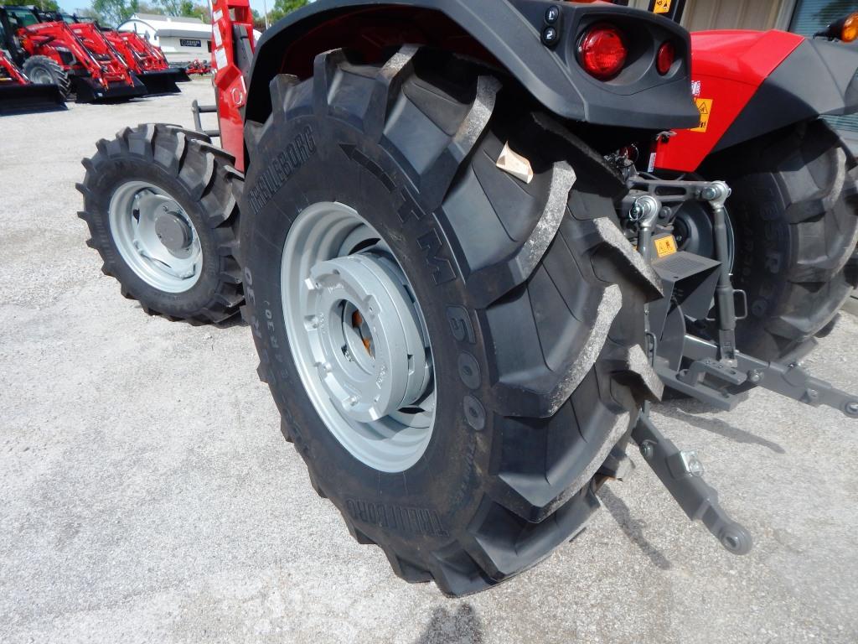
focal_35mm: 22
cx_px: 429
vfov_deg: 61.1
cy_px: 322
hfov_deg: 76.4
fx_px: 545
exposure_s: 1/1500
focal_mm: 4
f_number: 3
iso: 125
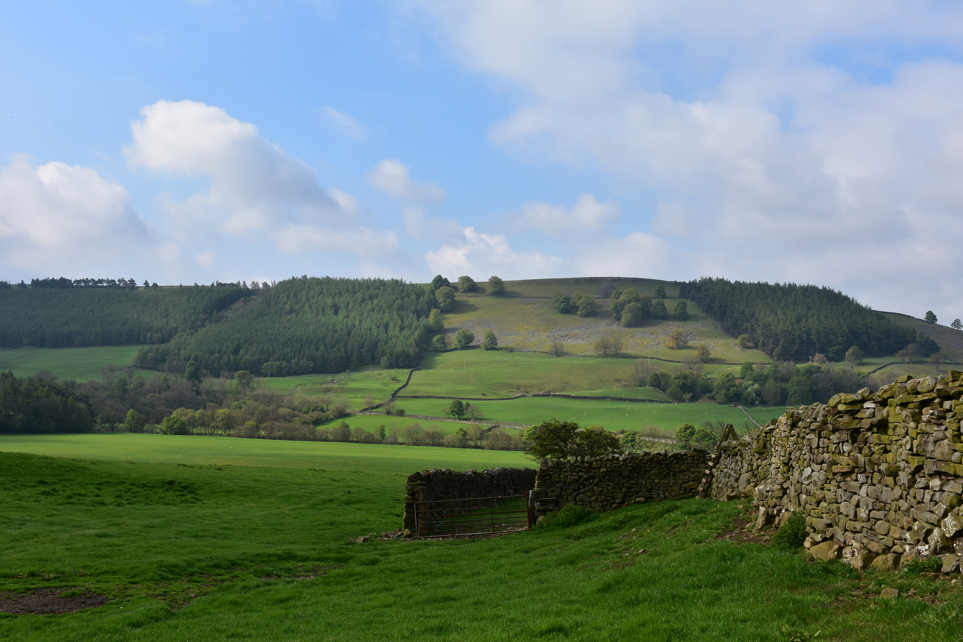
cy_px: 321
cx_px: 482
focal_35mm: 36
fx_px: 963
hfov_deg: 53.1
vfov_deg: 36.9
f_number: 11
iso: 100
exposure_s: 1/125
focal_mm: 24
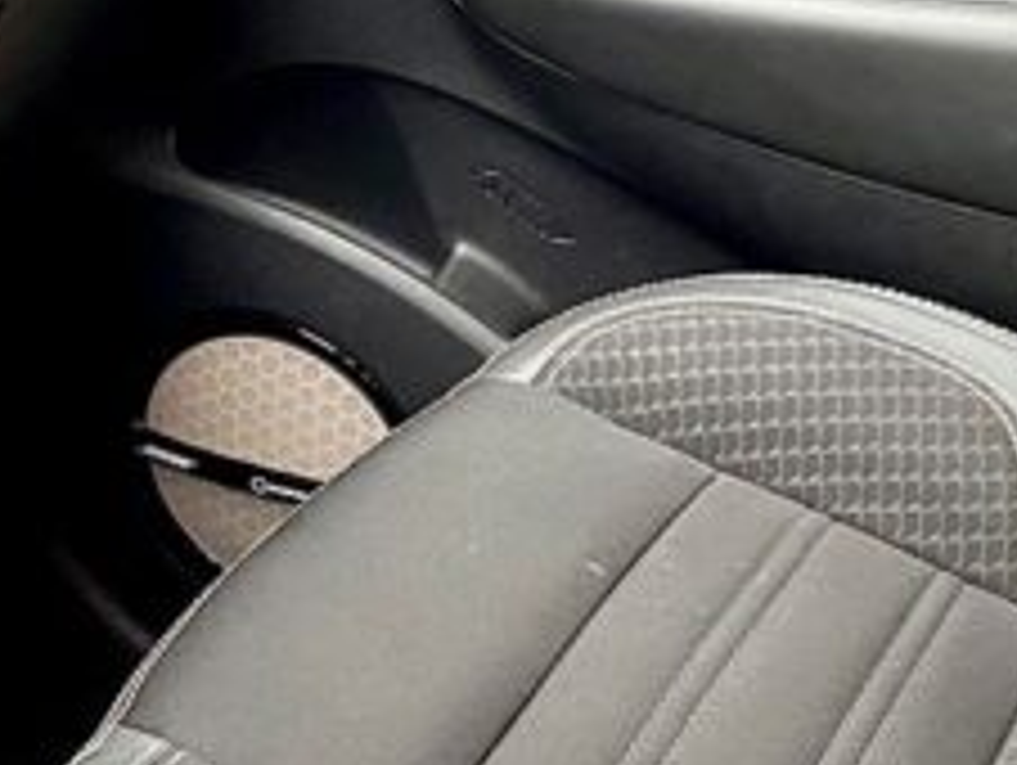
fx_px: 2706
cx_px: 396
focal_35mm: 92
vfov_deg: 16.1
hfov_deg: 21.3
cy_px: 324
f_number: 1.8
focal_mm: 4.25
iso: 320
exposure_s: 1/60
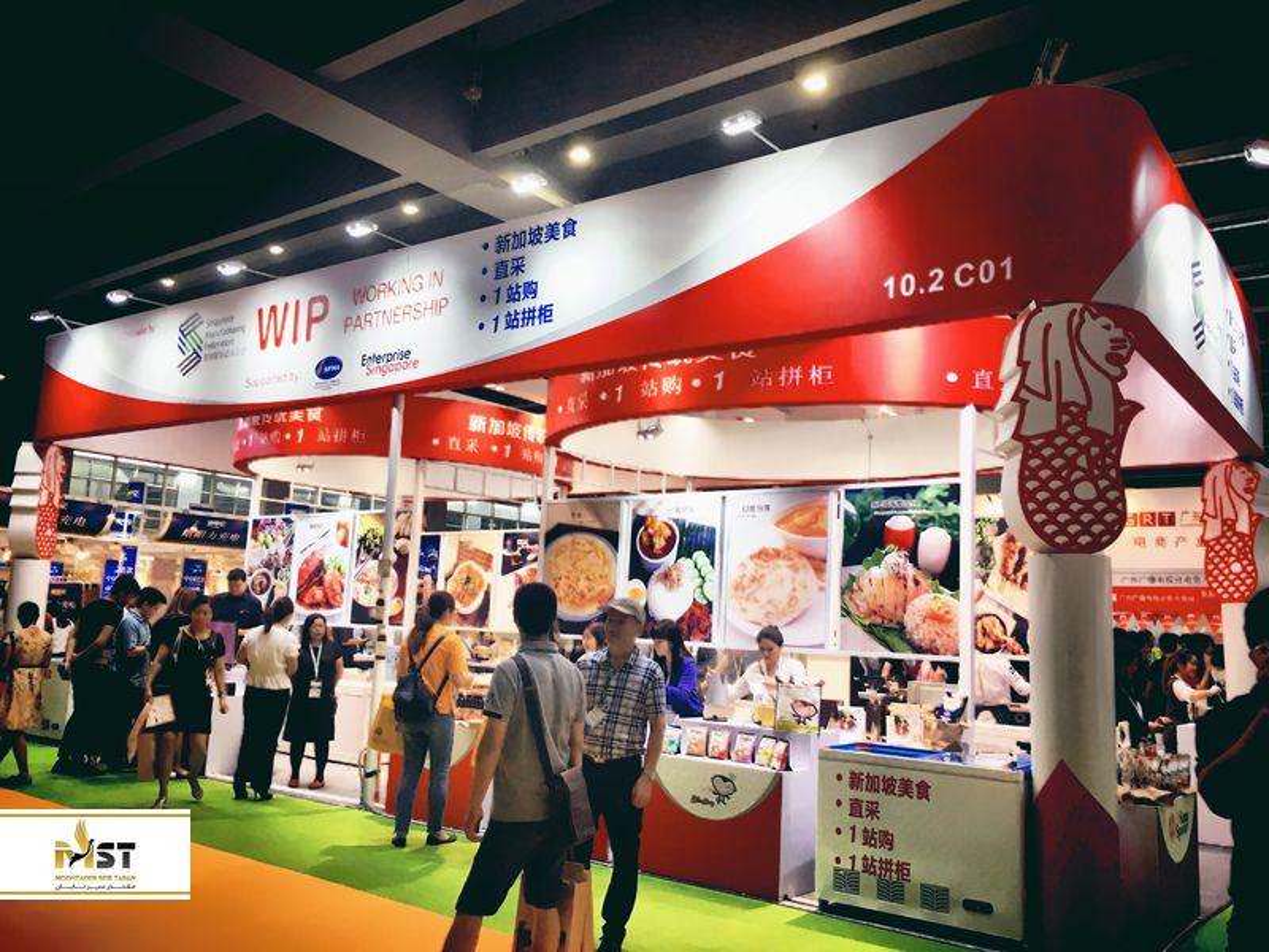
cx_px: 634
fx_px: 1063
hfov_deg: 61.7
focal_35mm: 29
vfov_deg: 48.2
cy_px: 476
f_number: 2.2
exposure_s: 1/33
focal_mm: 4.15
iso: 25
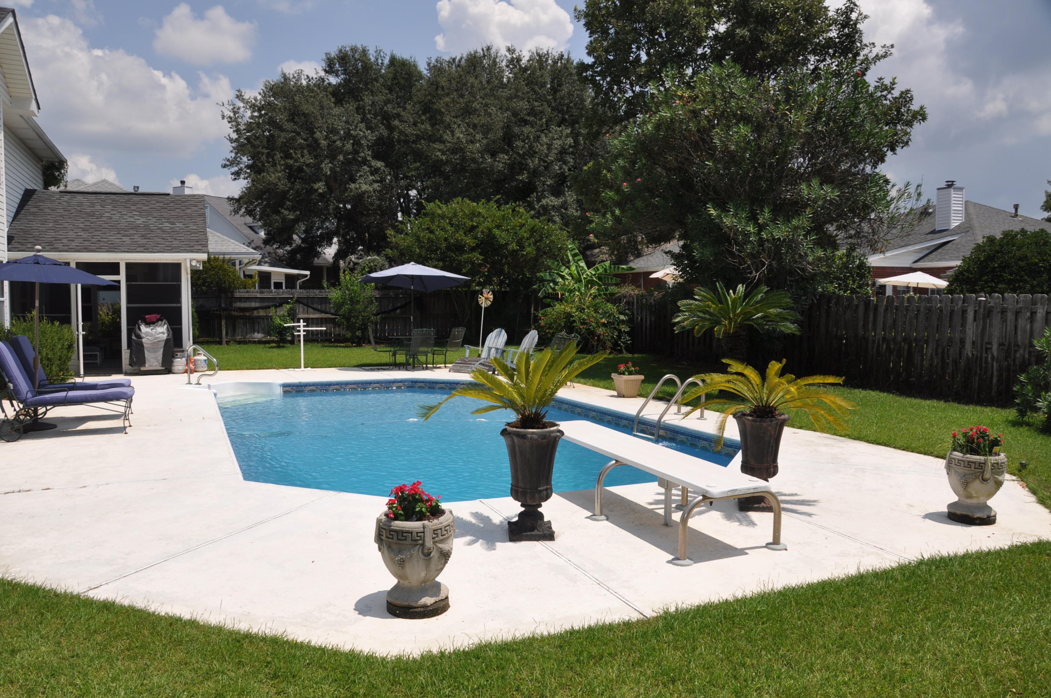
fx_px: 787
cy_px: 349
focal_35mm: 27
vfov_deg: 47.8
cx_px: 526
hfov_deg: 67.4
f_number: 9
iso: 200
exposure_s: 1/200
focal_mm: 18
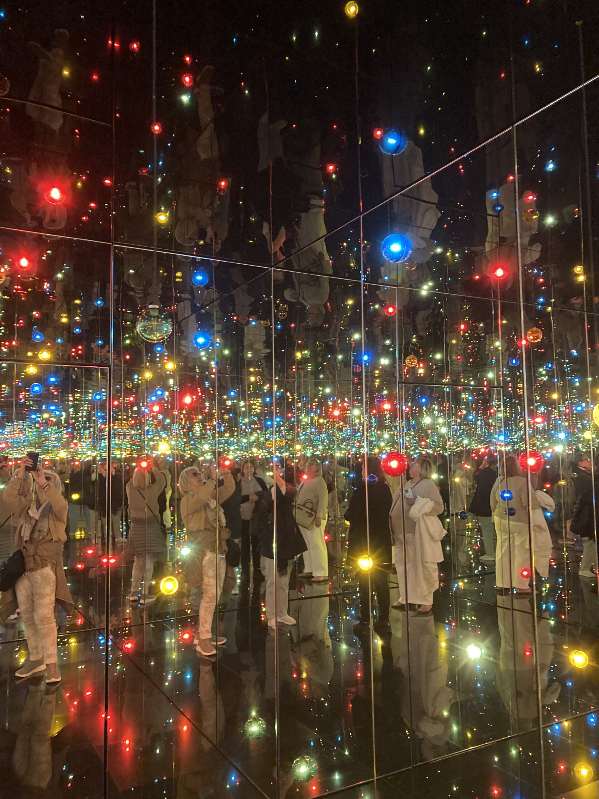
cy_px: 400
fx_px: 646
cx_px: 300
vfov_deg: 63.4
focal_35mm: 28
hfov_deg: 49.7
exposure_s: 1/30
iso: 640
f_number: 1.8
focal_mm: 3.99
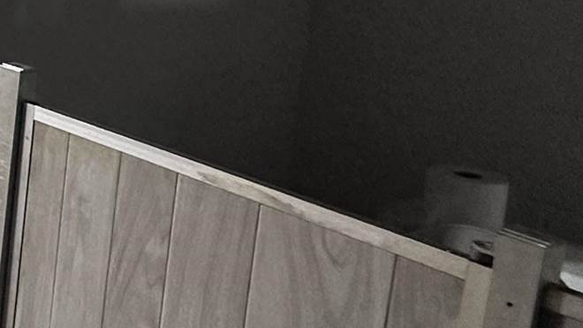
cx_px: -438
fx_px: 1097
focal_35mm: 71
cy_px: -26
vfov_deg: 16.5
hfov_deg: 21.2
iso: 320
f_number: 2.2
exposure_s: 1/88
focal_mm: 2.22
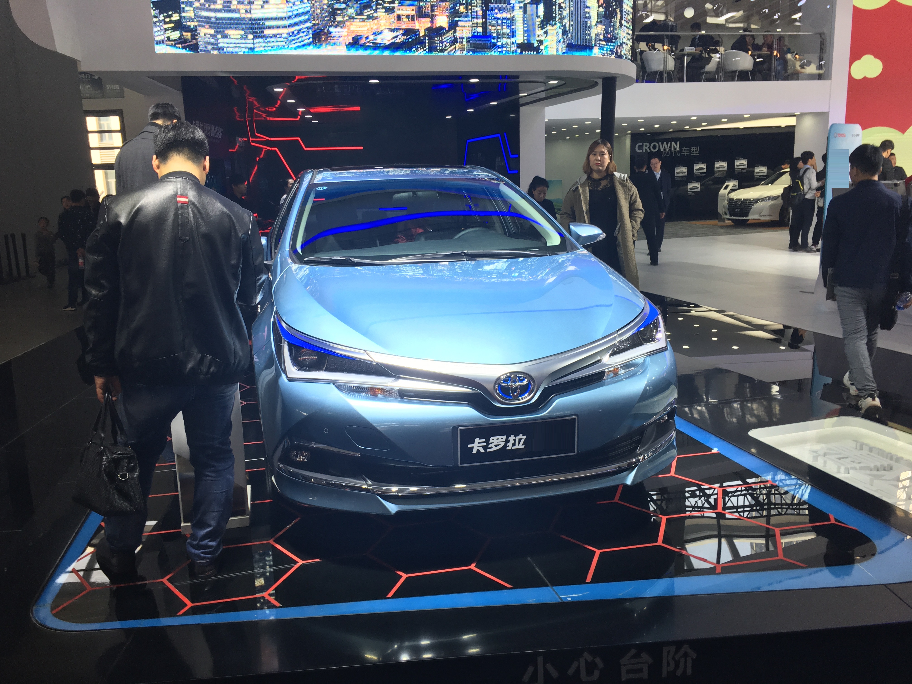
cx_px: 456
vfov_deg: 48.2
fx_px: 764
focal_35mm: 29
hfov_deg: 61.7
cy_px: 342
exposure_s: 1/100
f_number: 2.2
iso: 40
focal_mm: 4.15
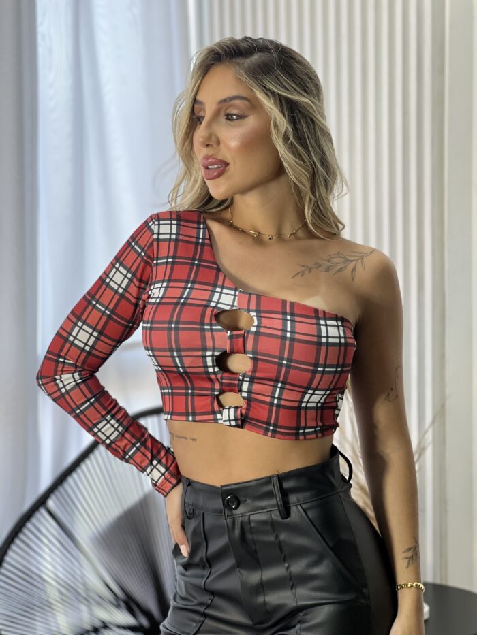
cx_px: 238
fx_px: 1414
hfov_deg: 19.1
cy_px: 318
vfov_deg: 25.3
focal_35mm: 77
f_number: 2.8
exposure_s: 1/120
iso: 160
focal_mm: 9
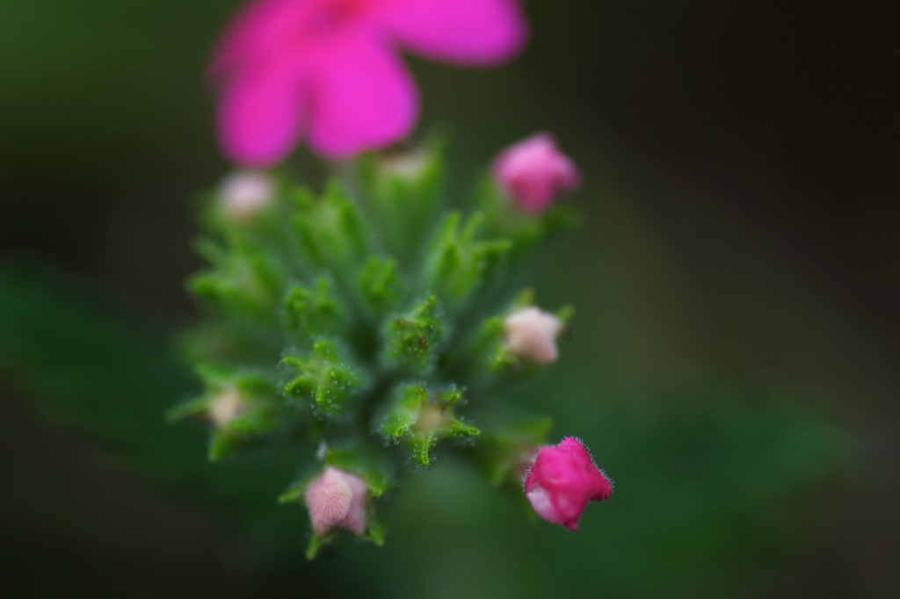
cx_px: 450
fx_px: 3374
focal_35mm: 135
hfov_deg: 15.2
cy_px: 300
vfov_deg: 10.2
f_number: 2.8
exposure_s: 1/100
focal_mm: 90
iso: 200
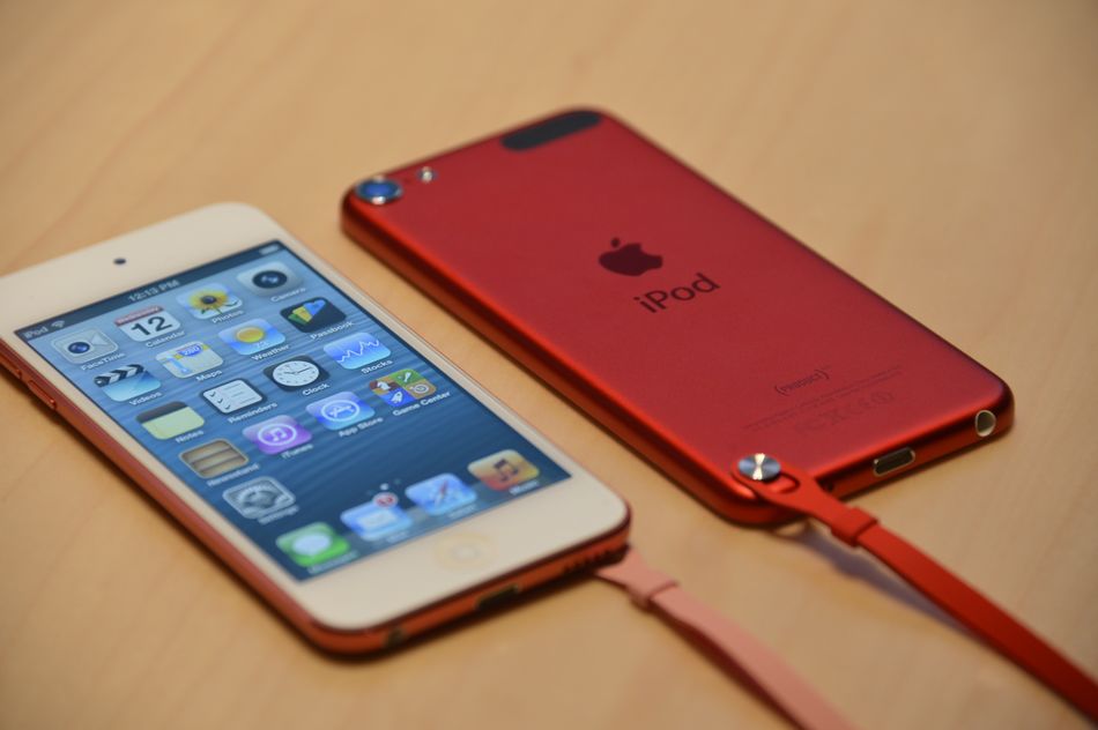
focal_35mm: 300
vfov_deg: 4.6
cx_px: 549
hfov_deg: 6.9
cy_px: 365
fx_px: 9143
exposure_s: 1/60
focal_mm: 300
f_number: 7.1
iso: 1000
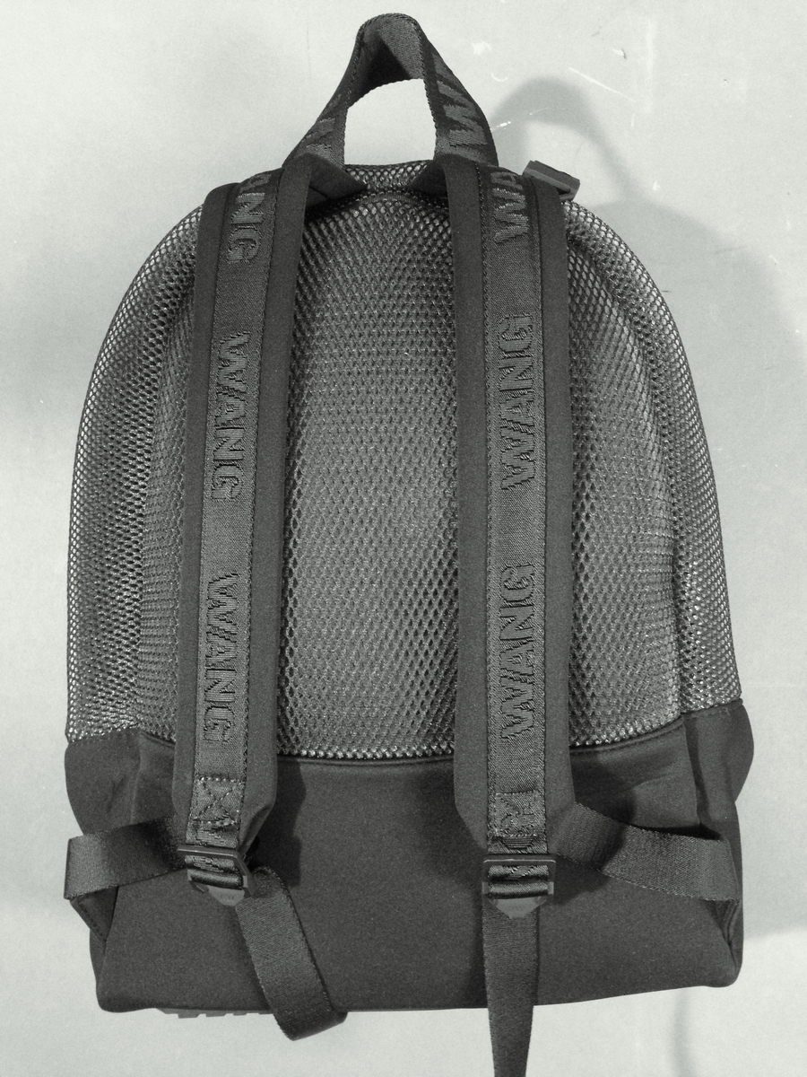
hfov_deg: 42.9
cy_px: 538
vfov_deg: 55.4
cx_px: 404
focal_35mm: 33
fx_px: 1026
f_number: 2.4
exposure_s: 1/20
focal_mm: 4.12
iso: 320
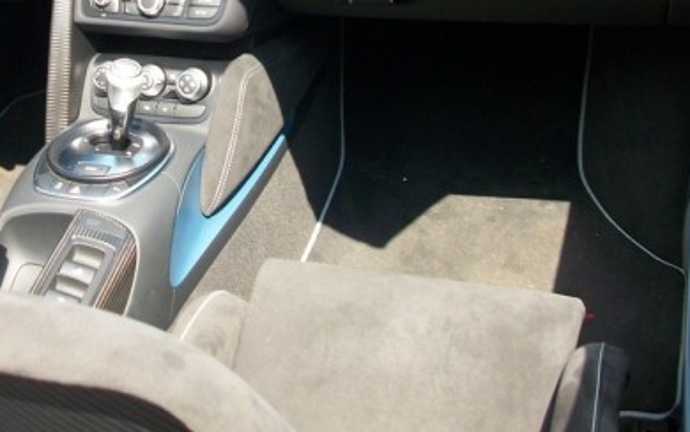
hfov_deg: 27.4
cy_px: 21
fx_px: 1392
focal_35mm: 74
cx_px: 157
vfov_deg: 17.3
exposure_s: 1/237
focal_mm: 5.7
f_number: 2.9
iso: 80
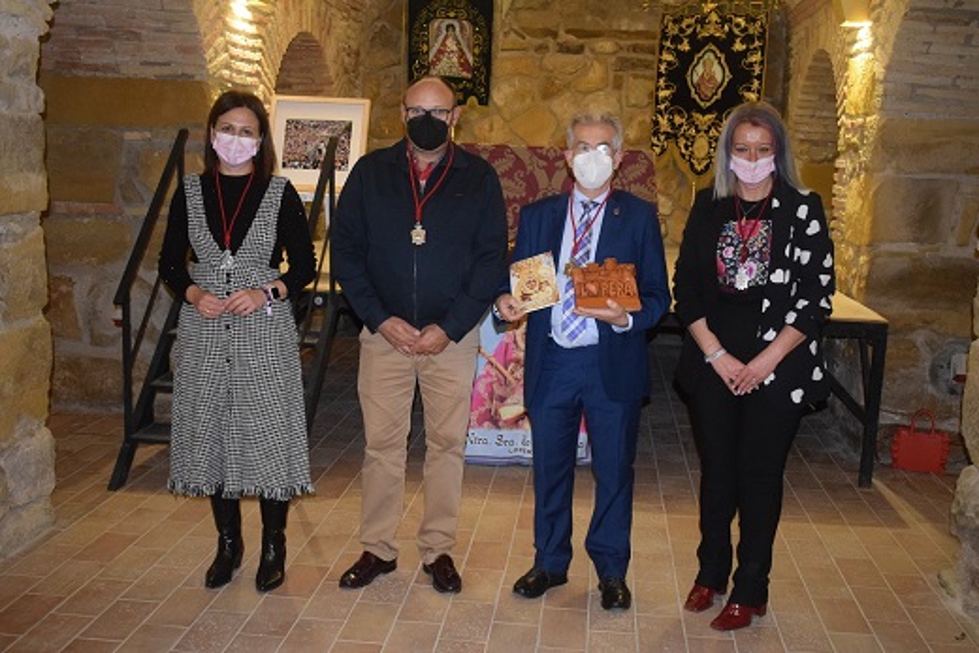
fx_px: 1102
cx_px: 490
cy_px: 326
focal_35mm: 40
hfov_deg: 47.9
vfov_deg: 33.0
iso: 3200
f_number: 4
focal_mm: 27
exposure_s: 1/60
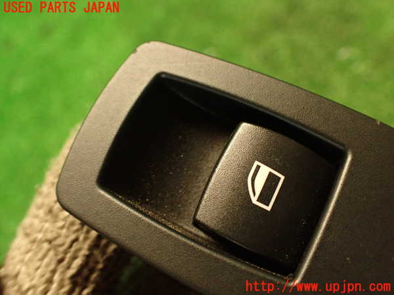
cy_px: 148
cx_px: 197
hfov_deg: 56.8
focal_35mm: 32
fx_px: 364
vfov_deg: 44.2
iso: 640
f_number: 2.4
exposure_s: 1/30
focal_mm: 5.79
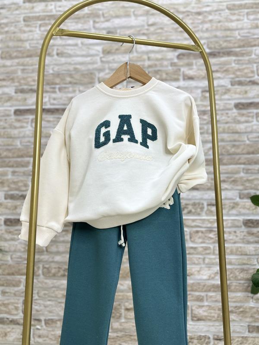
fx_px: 239
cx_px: 130
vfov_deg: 71.6
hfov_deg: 56.8
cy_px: 172
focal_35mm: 24
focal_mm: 6.86
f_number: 1.78
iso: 64
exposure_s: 1/100
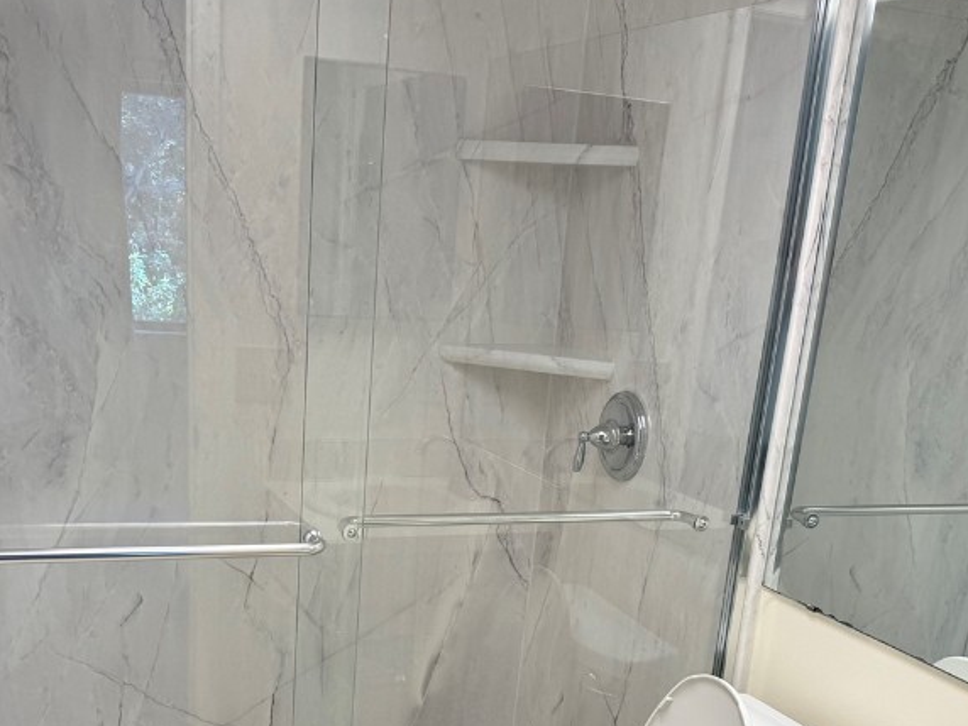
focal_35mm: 43
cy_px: 599
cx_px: 430
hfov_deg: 43.8
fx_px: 1202
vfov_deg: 32.5
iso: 64
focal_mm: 6.76
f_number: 1.78
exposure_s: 1/120
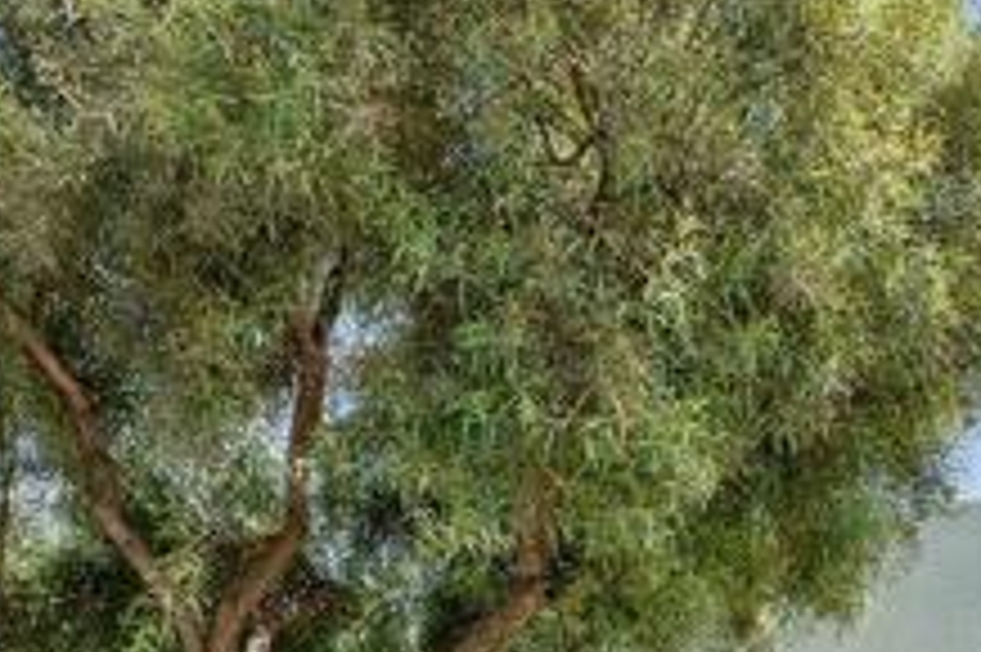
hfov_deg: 39.2
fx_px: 1280
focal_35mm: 47
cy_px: 924
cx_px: 868
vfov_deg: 23.8
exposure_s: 1/1000
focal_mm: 16
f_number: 5.6
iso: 100
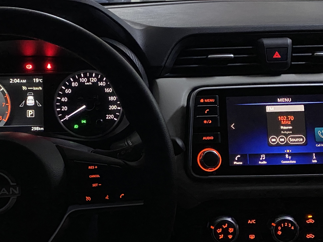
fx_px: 504
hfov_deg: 35.2
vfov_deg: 27.0
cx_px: 109
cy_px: 137
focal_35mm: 54
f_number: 1.8
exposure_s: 1/30
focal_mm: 4.25
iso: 800
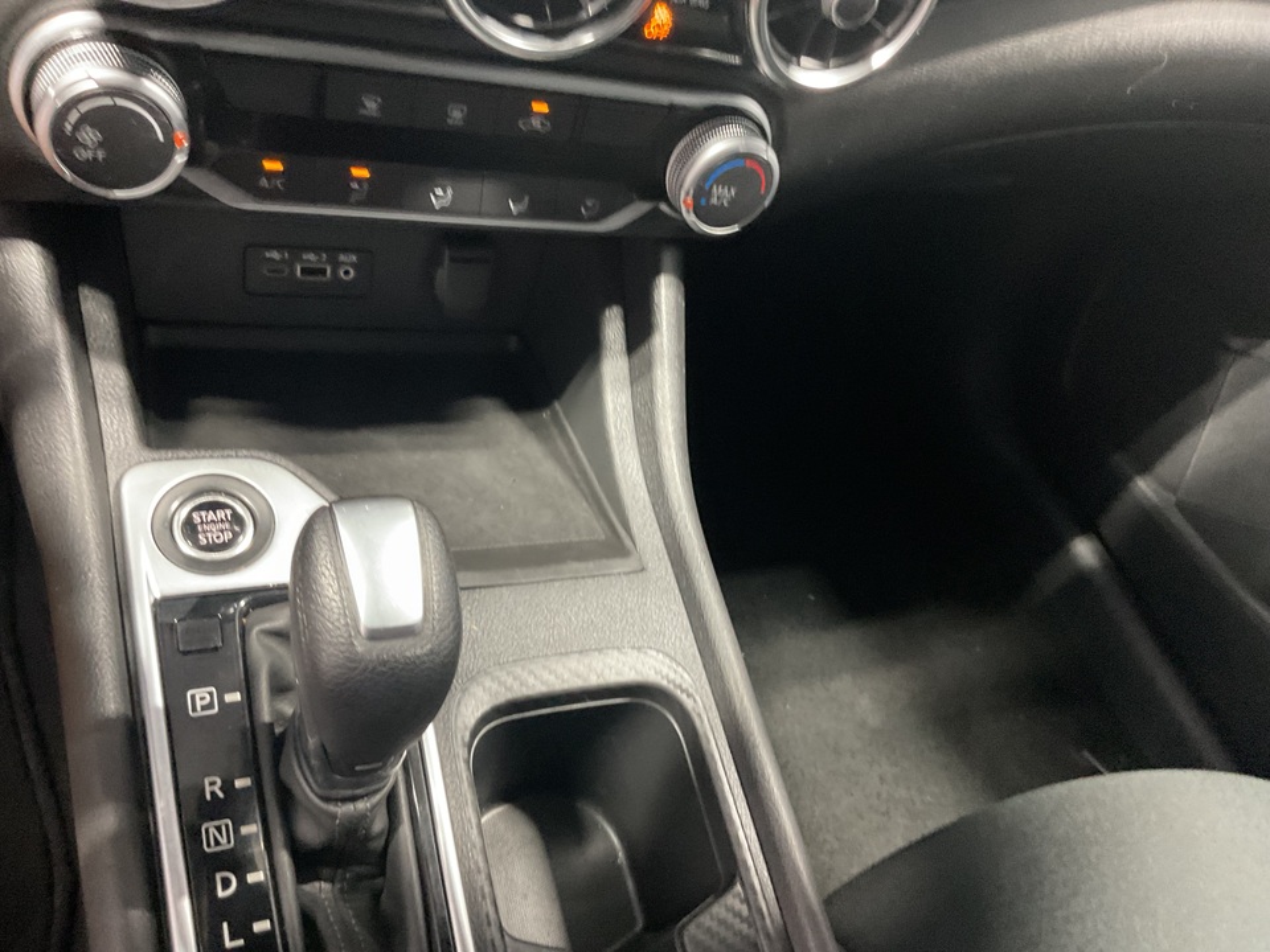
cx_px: 635
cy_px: 476
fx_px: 1064
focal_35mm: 29
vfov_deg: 48.2
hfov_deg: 61.7
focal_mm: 3
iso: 320
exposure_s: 1/33
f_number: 1.8
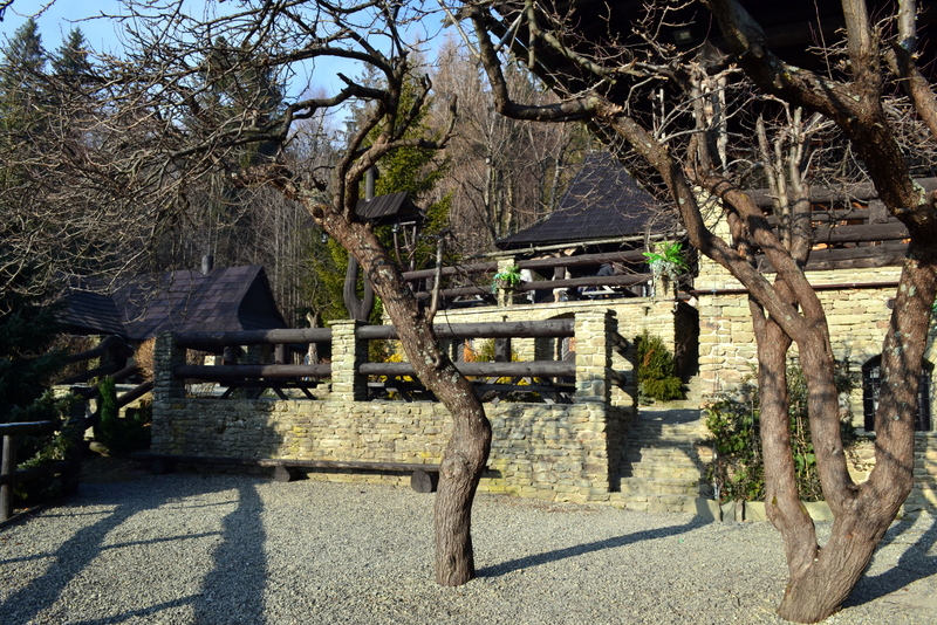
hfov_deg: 67.4
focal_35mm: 27
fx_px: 703
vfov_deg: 48.0
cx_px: 468
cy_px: 312
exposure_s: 1/250
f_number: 10
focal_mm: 18
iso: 400
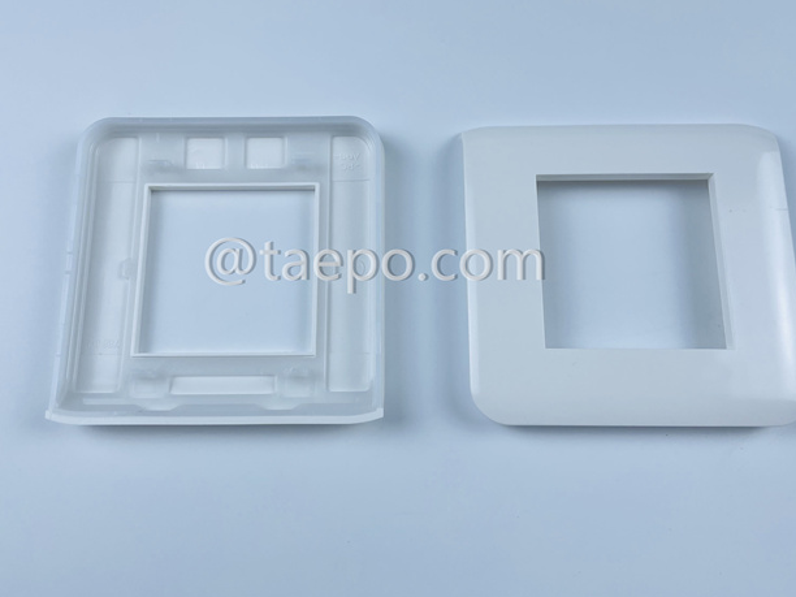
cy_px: 263
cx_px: 375
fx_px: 782
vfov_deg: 41.7
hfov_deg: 53.9
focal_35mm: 34
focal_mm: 4.2
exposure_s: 1/239
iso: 32
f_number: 1.6
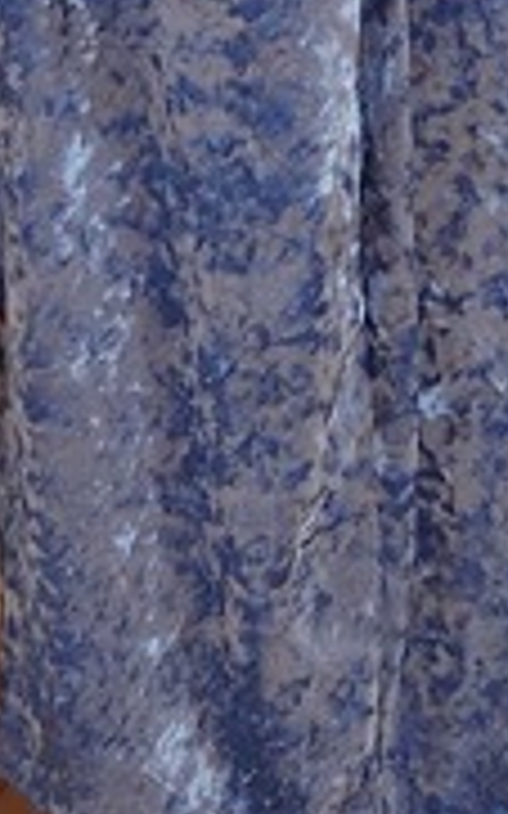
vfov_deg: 14.0
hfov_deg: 9.3
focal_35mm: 138
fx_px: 3059
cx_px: 710
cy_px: -499
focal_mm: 5.4
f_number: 1.8
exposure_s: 1/120
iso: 160
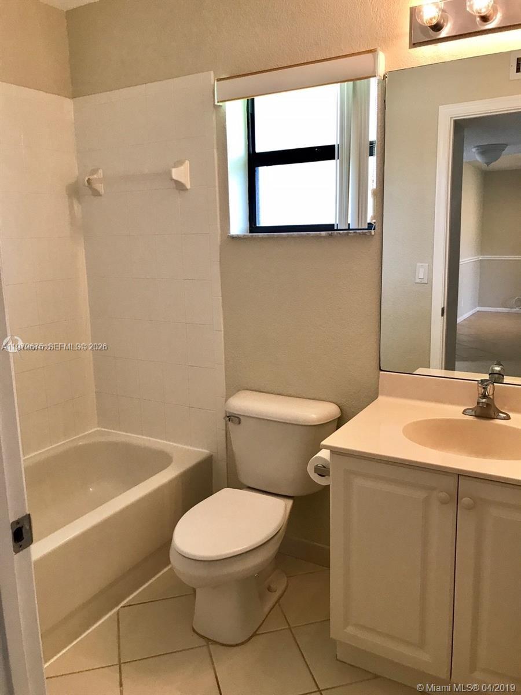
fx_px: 562
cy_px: 348
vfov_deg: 63.4
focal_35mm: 28
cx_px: 260
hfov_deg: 49.7
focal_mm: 3.99
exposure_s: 1/30
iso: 25
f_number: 1.8
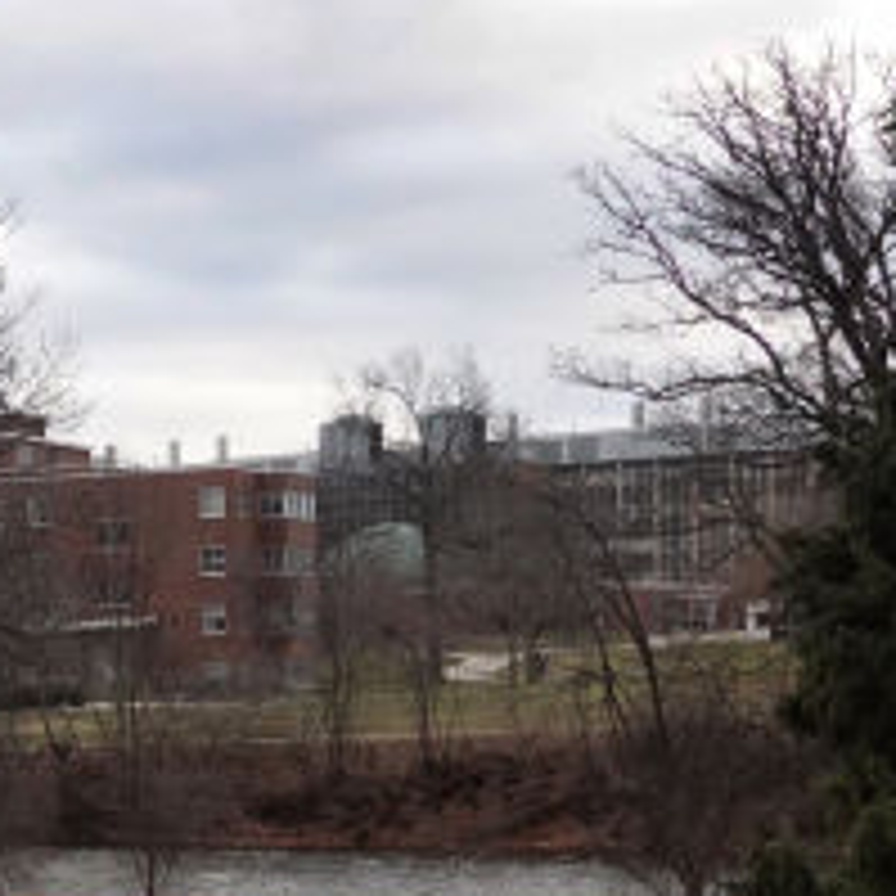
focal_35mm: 105
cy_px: 907
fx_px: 3075
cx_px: -99
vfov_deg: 16.2
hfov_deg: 16.1
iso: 800
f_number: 5
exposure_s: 1/500
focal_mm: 9
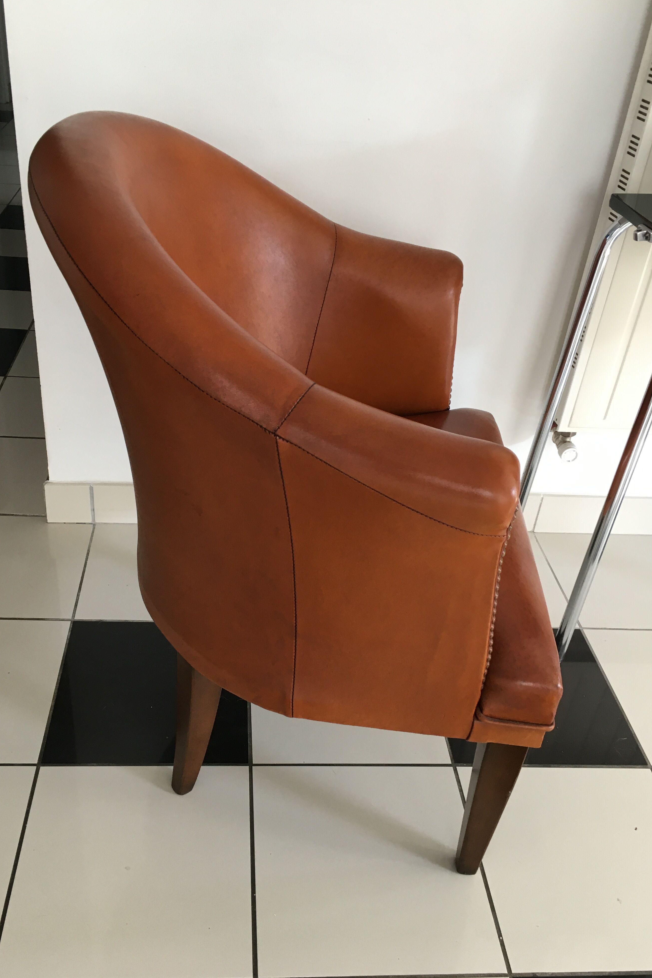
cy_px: 492
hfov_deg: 42.2
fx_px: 842
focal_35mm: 31
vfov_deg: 60.3
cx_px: 286
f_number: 2.2
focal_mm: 4.15
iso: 80
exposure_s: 1/33
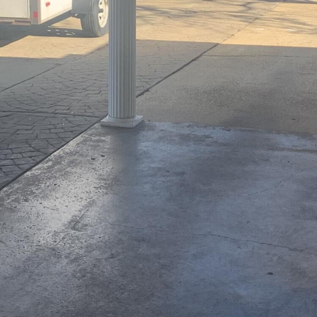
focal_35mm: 92
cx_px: 127
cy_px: -7
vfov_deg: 18.4
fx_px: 953
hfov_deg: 18.9
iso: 25
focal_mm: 4.25
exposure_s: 1/716
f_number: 1.8
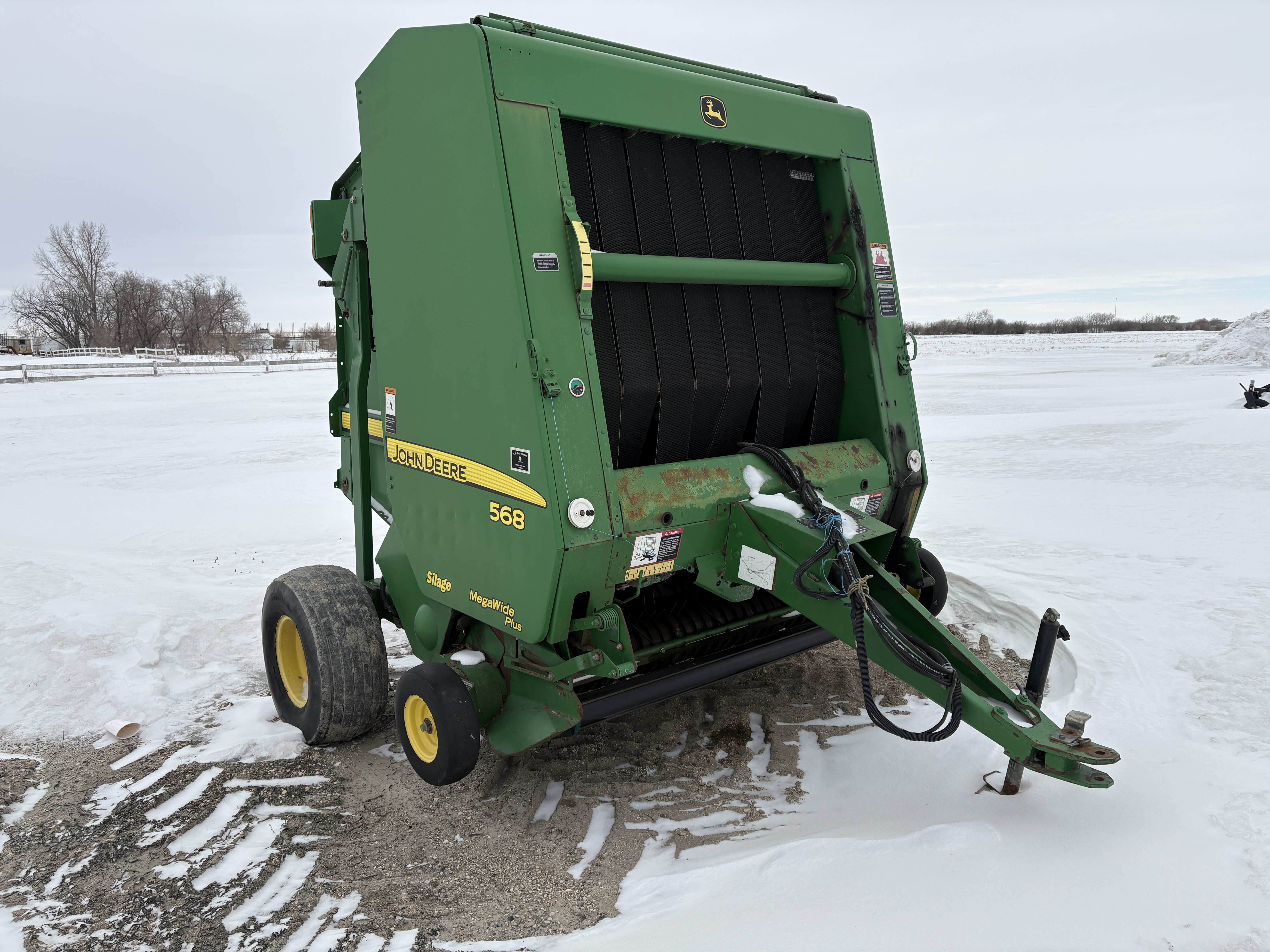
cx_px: 635
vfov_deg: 53.1
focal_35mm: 26
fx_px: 954
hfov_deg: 67.3
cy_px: 476
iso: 50
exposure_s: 1/4608
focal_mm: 5.96
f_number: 1.6
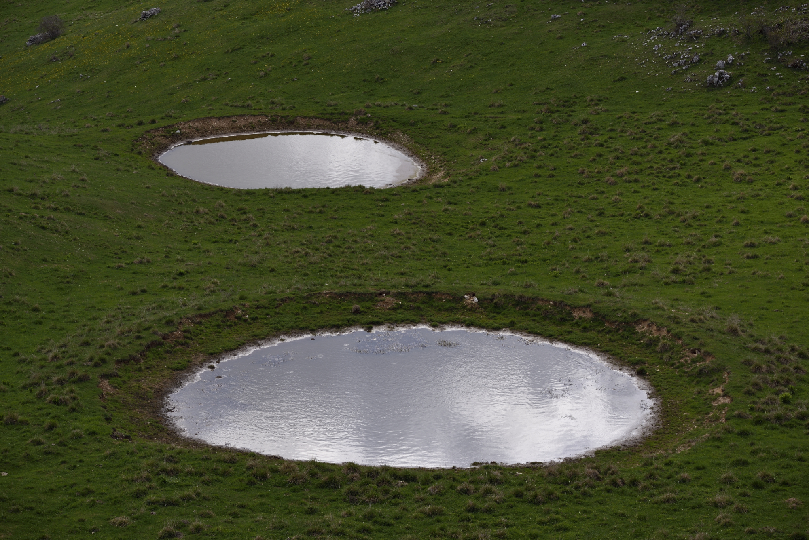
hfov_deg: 20.4
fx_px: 2248
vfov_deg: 13.7
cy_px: 270
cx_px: 404
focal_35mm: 100
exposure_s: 1/320
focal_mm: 100
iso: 100
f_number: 7.1
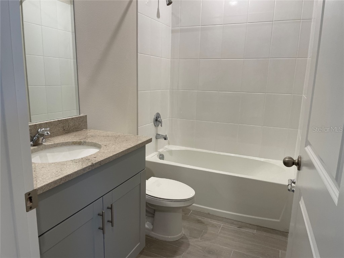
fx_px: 258
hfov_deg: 67.3
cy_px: 129
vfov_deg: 53.1
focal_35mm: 26
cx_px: 172
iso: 100
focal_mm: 4.2
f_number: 1.6
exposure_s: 1/120
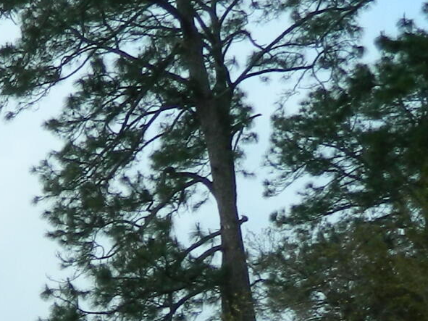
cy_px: 691
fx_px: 1570
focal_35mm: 127
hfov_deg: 14.8
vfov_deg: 10.5
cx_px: -138
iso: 80
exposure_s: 1/1000
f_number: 3.1
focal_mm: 4.5
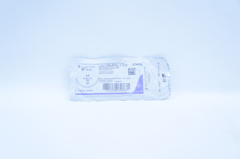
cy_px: 80
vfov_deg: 35.4
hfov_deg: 51.3
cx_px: 120
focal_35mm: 38
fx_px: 250
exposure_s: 1/200
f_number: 4.5
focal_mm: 25
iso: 800
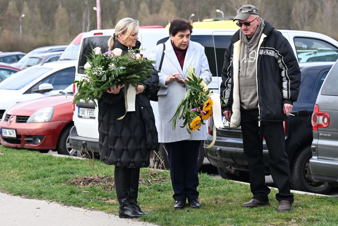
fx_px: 1239
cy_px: 113
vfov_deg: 10.4
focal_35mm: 132
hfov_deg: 15.5
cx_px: 169
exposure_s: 1/1000
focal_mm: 88
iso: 800
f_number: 5
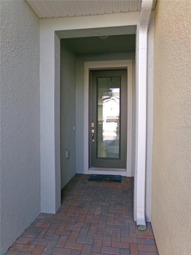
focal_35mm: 24
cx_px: 96
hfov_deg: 56.8
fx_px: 177
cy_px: 128
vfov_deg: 71.6
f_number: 3.7
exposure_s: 1/75
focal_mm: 4.3
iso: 100
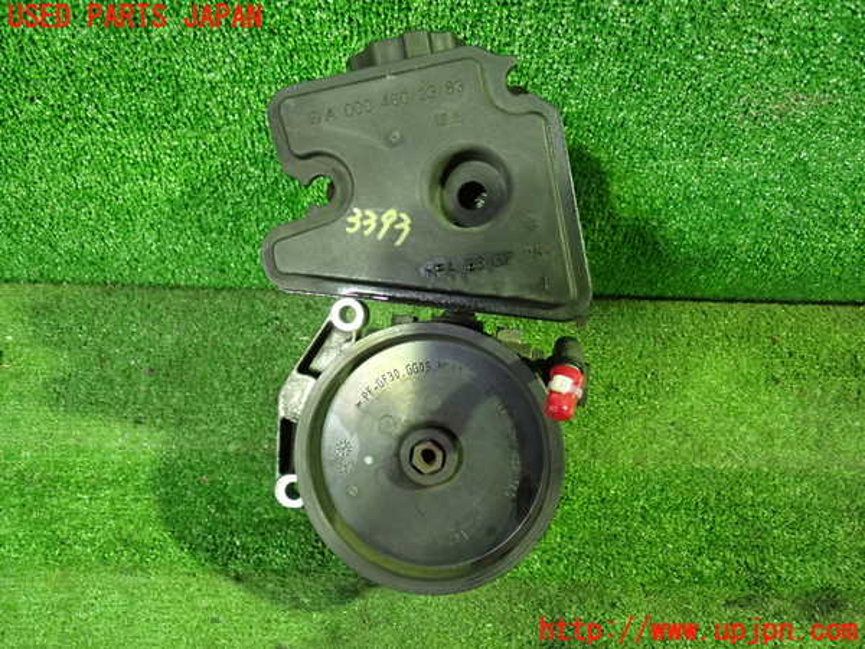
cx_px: 432
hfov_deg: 60.0
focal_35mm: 30
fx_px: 750
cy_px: 324
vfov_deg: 46.8
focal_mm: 5.4
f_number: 2.3
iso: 800
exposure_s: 1/25
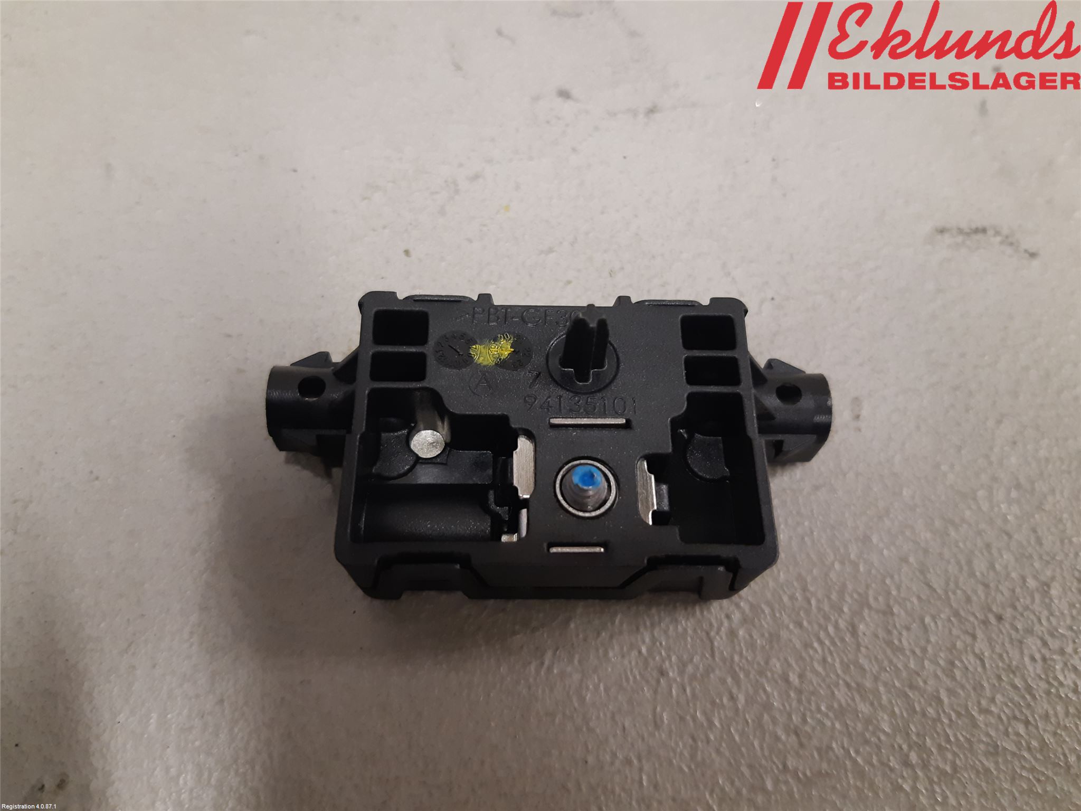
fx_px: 812
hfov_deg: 67.3
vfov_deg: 53.1
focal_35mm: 26
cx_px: 540
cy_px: 406
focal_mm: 3.93
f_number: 1.7
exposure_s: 1/50
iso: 200
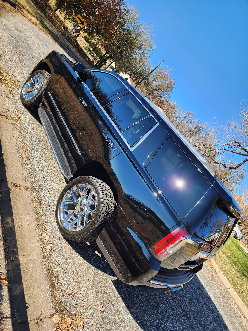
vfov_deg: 73.9
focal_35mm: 23
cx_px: 124
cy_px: 166
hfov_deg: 58.9
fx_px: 220
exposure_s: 1/401
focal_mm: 6.4
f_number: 1.8
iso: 12
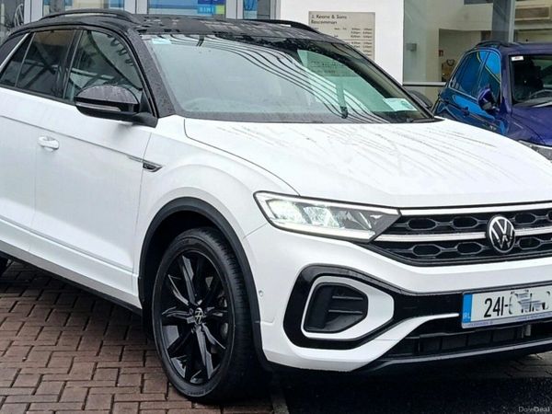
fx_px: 415
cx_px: 276
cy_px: 207
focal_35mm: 26
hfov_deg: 67.3
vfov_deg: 53.1
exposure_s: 1/60
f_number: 1.8
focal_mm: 3.98
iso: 40
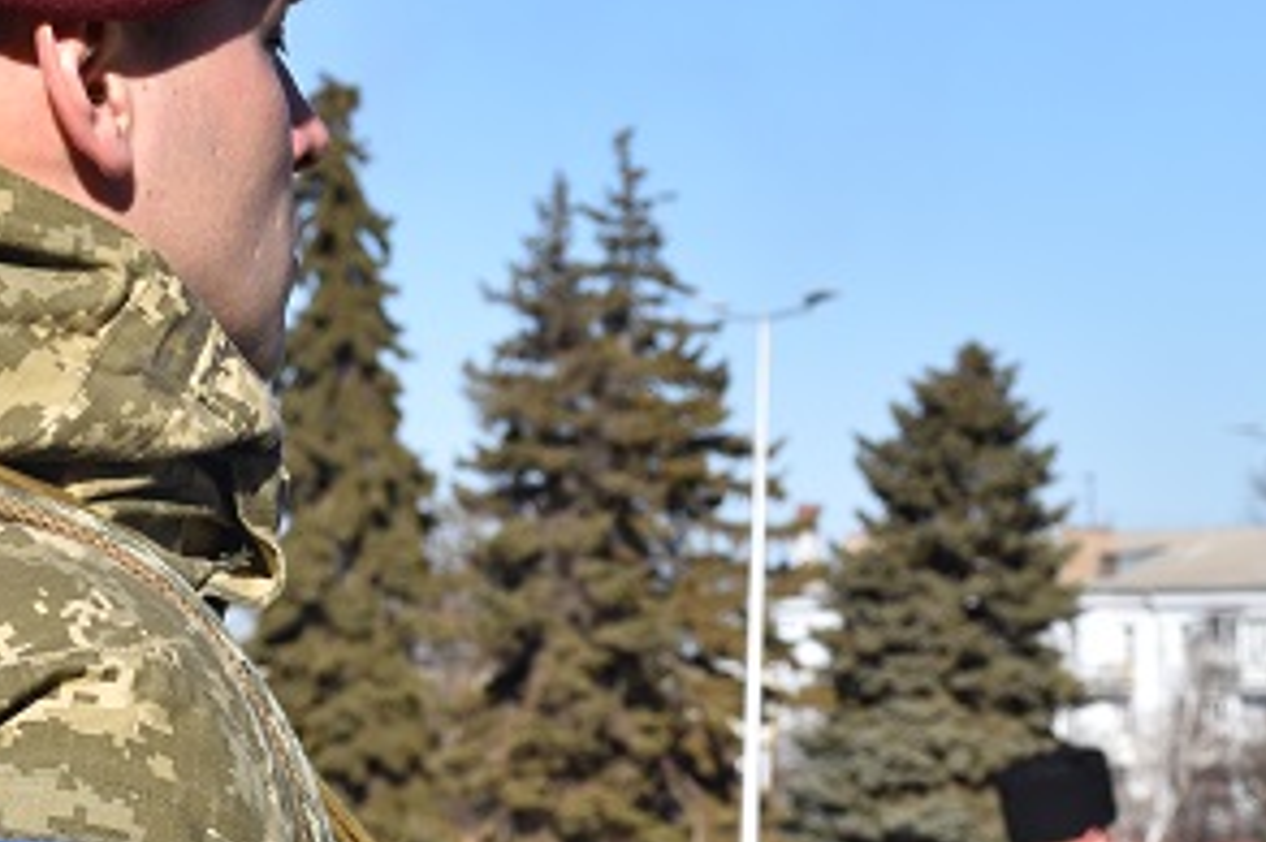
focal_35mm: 172
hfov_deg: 12.0
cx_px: 648
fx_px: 6045
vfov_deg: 7.9
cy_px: 758
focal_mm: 42
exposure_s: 1/400
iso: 200
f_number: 10
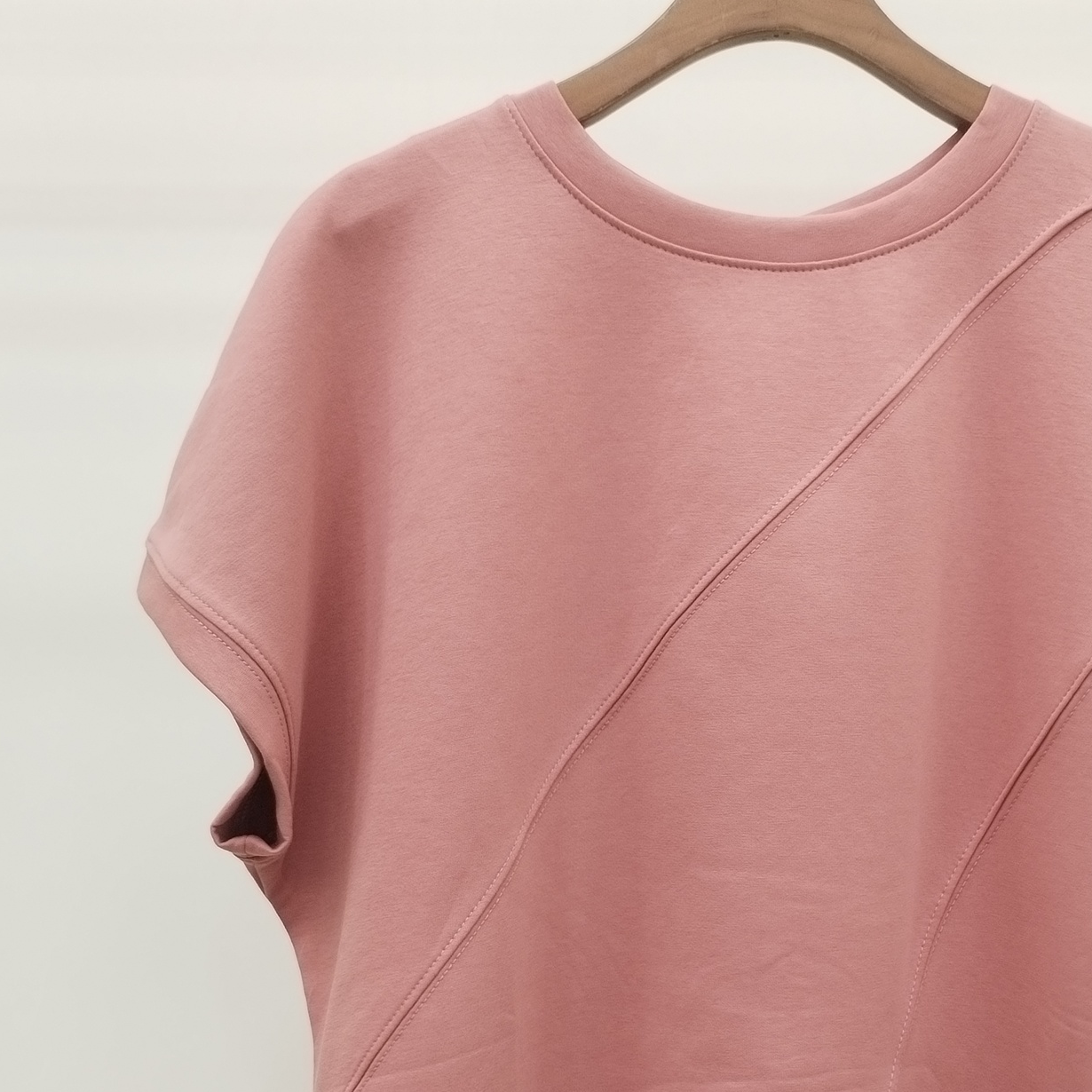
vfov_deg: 33.8
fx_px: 1785
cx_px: 761
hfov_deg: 33.6
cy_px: 717
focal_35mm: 50
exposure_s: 1/60
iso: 200
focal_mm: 4.75
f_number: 1.8
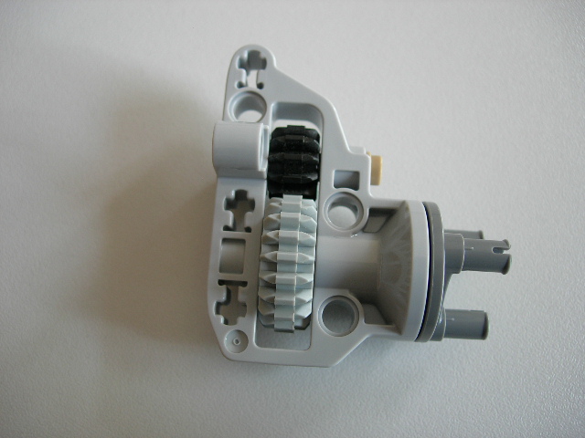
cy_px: 219
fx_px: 642
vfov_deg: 37.7
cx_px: 292
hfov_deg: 49.0
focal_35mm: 38
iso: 64
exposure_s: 1/9.6
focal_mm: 7.8
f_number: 2.8
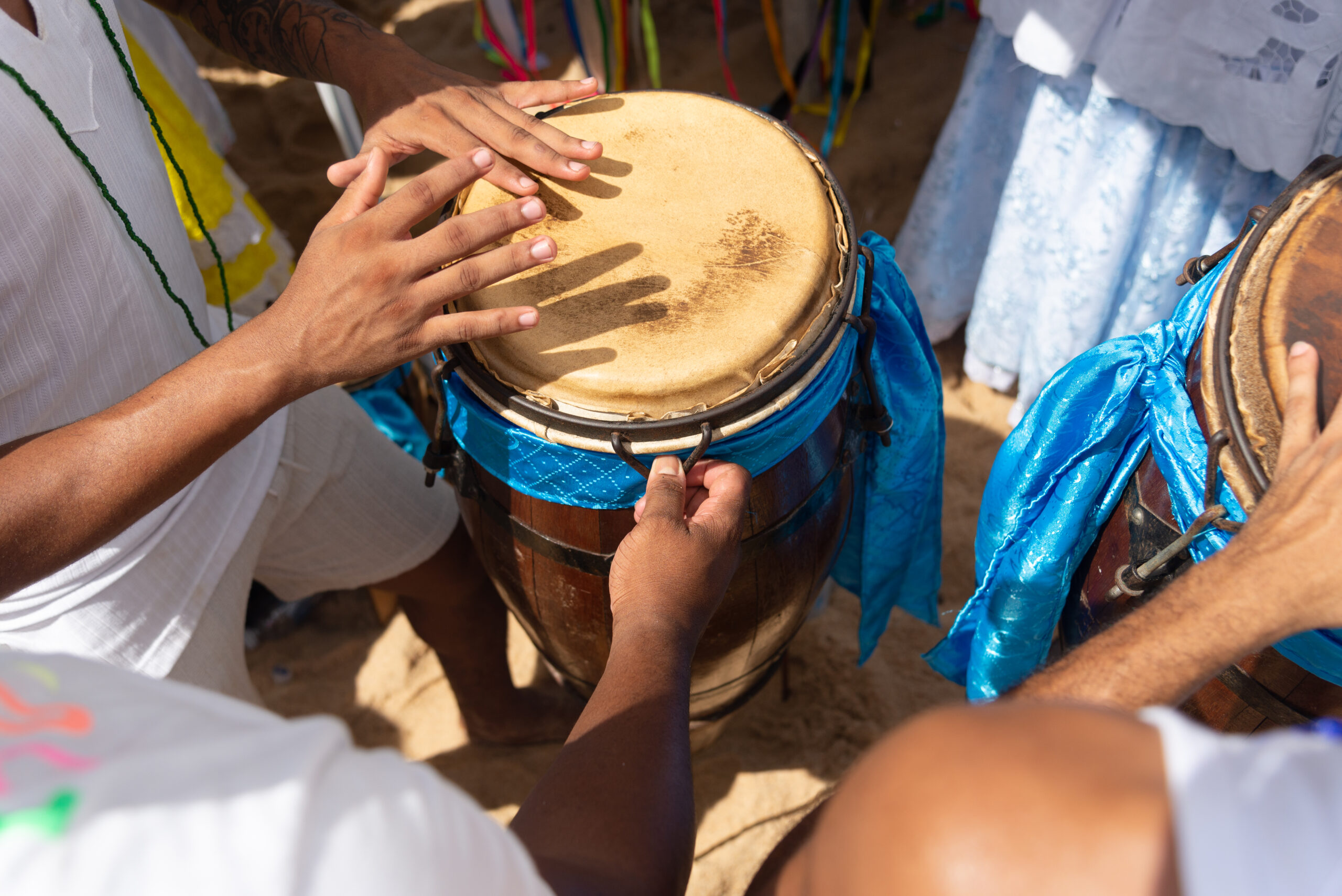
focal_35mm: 40
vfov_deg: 33.4
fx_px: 1492
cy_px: 448
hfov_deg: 48.4
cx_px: 671
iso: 220
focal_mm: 40
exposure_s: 1/2000
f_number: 4
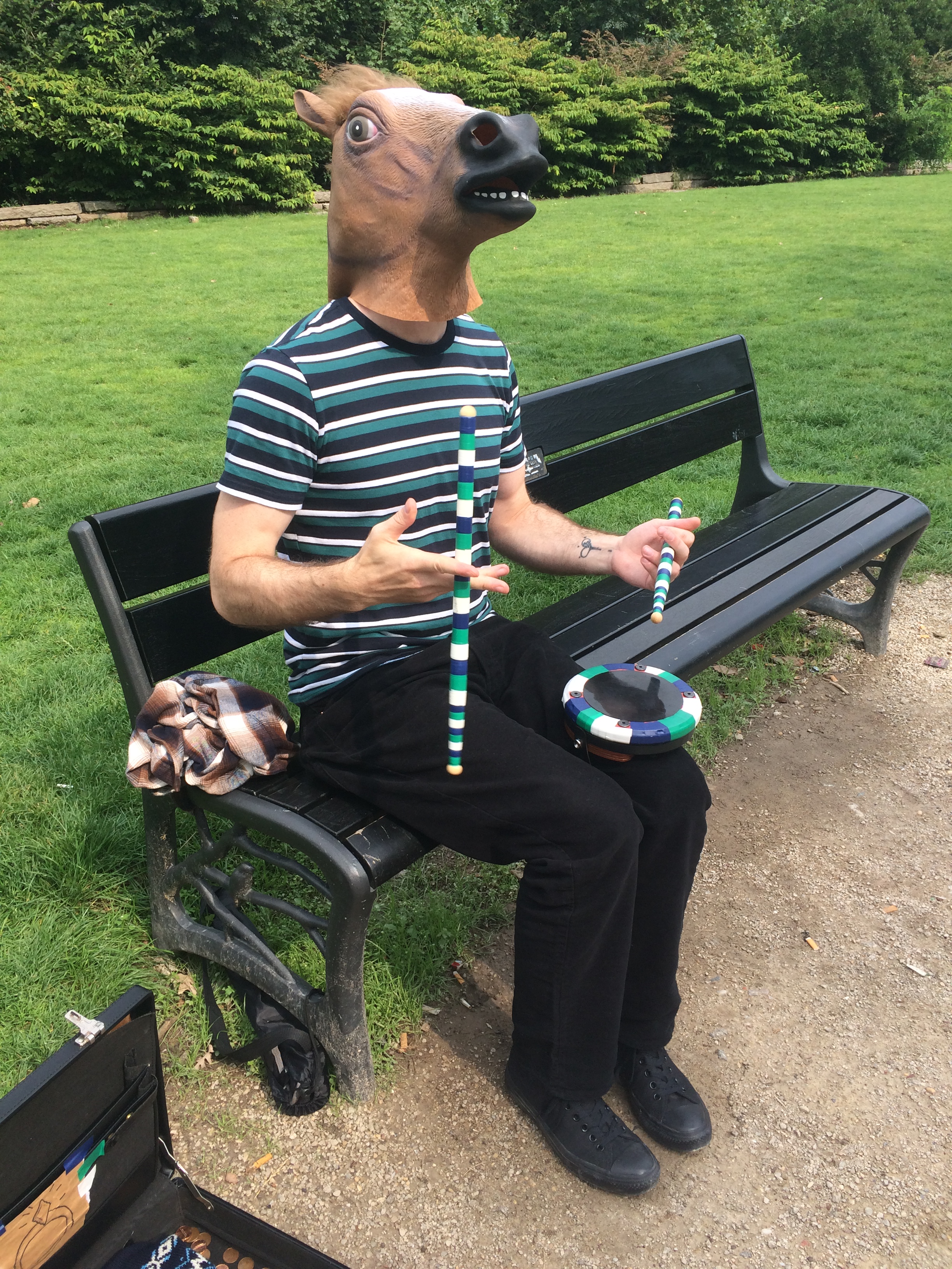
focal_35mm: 29
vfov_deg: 61.7
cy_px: 634
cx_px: 476
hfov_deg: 48.2
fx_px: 1063
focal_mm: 4.15
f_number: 2.2
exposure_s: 1/892
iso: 32
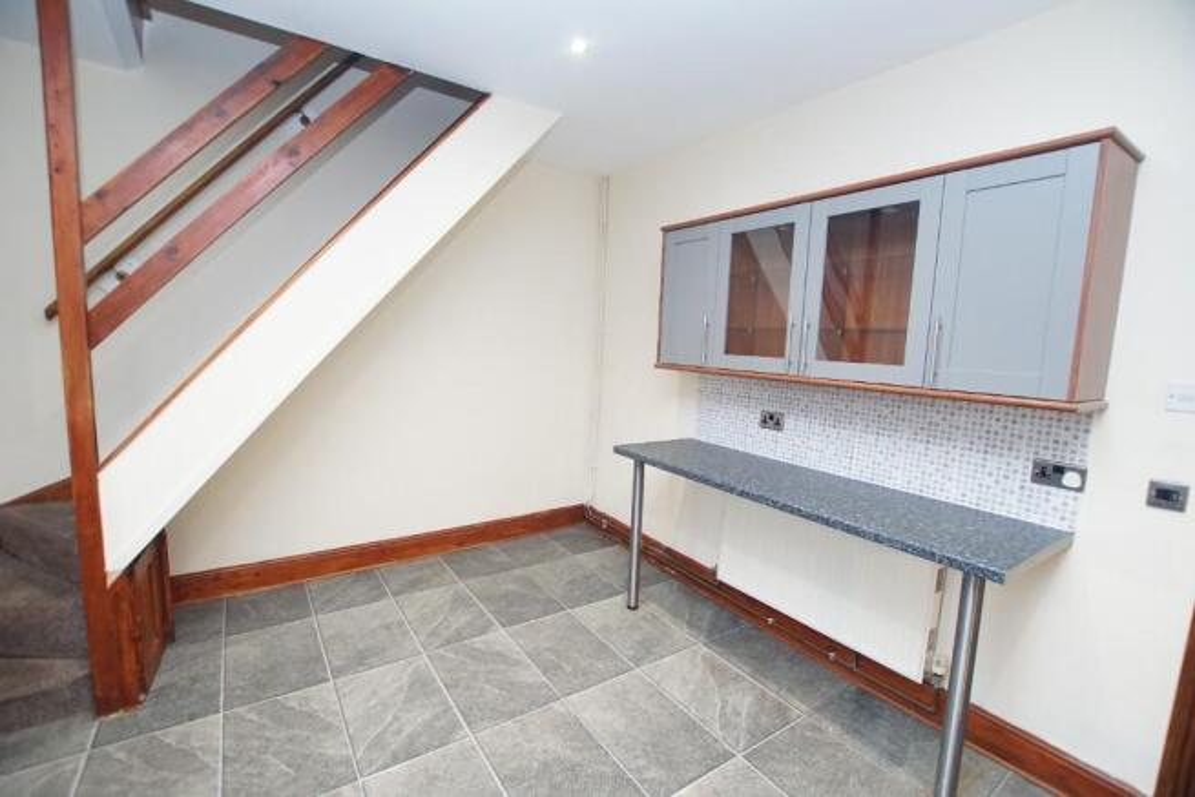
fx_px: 498
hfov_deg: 100.4
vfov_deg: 77.4
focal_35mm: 15
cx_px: 598
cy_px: 398
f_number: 3.5
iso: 2500
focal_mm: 10
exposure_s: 1/160
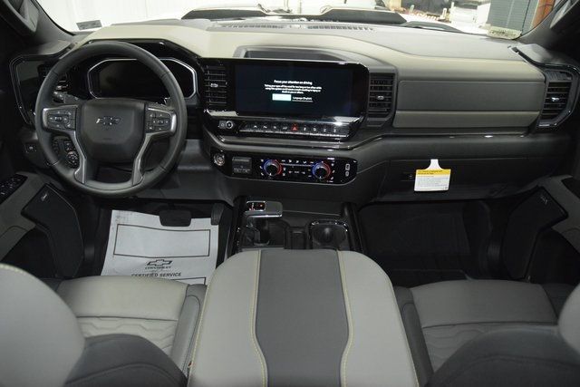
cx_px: 290
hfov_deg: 67.4
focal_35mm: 27
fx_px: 435
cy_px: 194
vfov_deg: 48.0
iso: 3200
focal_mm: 18
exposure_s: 1/60
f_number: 3.5
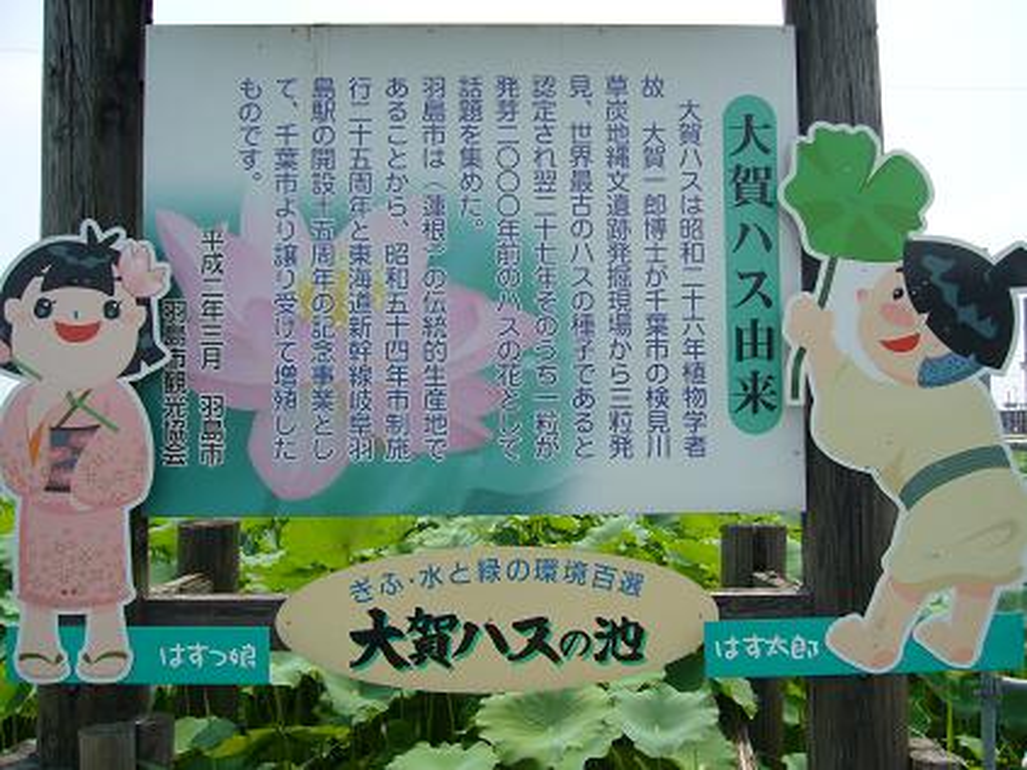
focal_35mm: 35
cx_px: 514
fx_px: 1038
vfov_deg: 40.7
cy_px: 385
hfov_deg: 52.6
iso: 80
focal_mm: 5.8
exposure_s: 1/400
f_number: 5.6
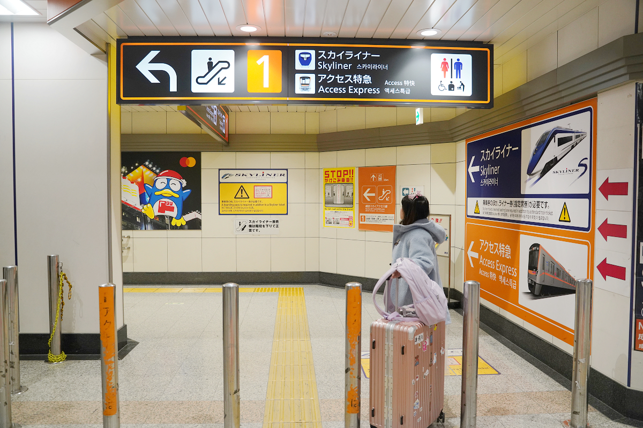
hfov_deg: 65.5
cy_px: 214
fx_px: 500
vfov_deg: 46.4
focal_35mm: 28
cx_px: 322
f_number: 4
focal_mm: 28
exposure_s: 1/160
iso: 1600
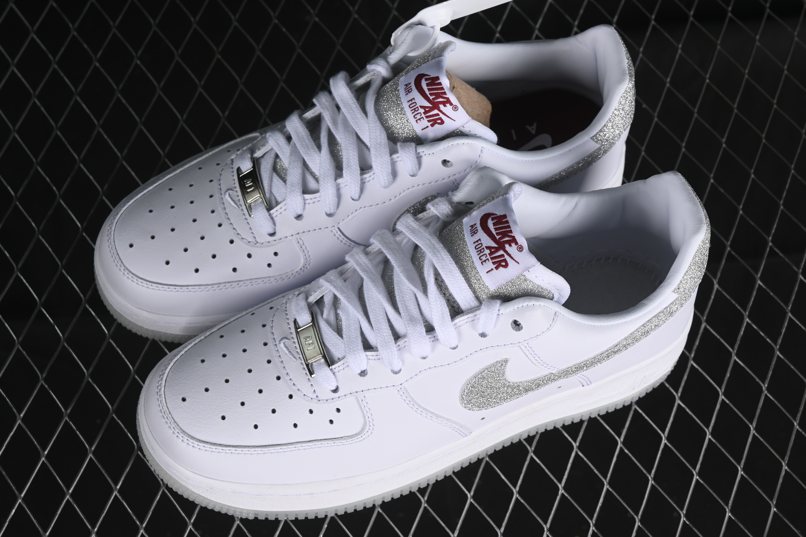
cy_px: 268
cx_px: 403
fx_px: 1679
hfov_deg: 27.0
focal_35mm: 75
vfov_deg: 18.2
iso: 160
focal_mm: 50
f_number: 8
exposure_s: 1/80
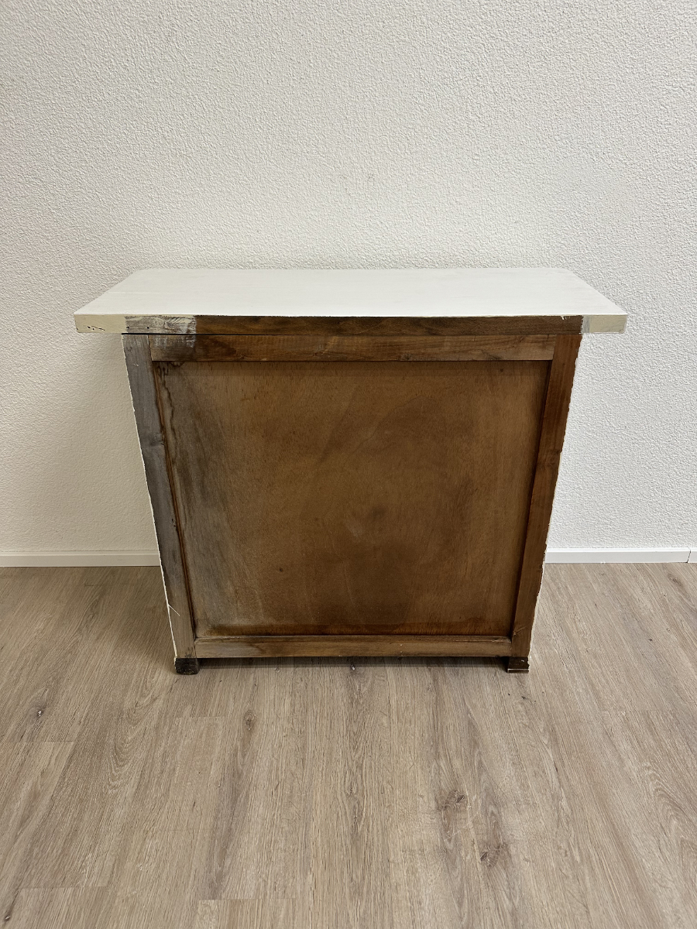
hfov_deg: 56.8
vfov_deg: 71.6
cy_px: 464
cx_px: 348
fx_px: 644
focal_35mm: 24
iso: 160
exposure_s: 1/100
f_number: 1.8
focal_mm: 6.9
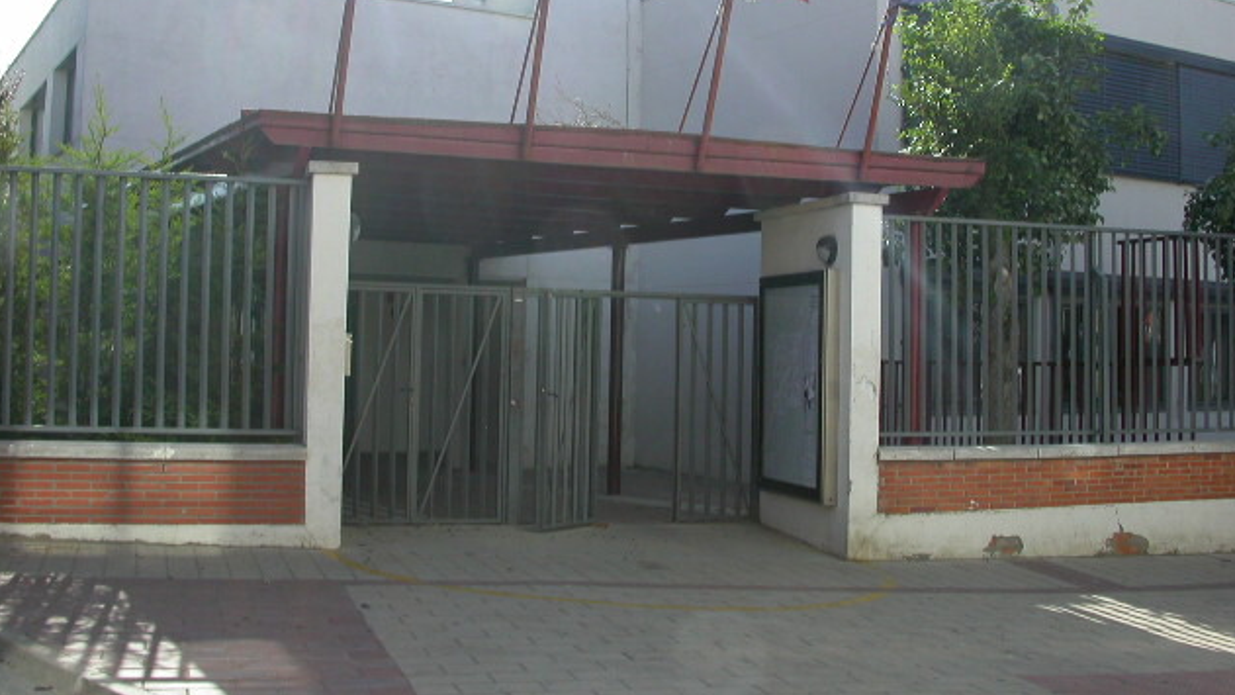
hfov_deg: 48.4
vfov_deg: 28.2
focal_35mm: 42
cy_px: 256
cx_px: 620
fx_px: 1375
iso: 100
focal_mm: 7.85
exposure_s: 1/202
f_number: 7.5
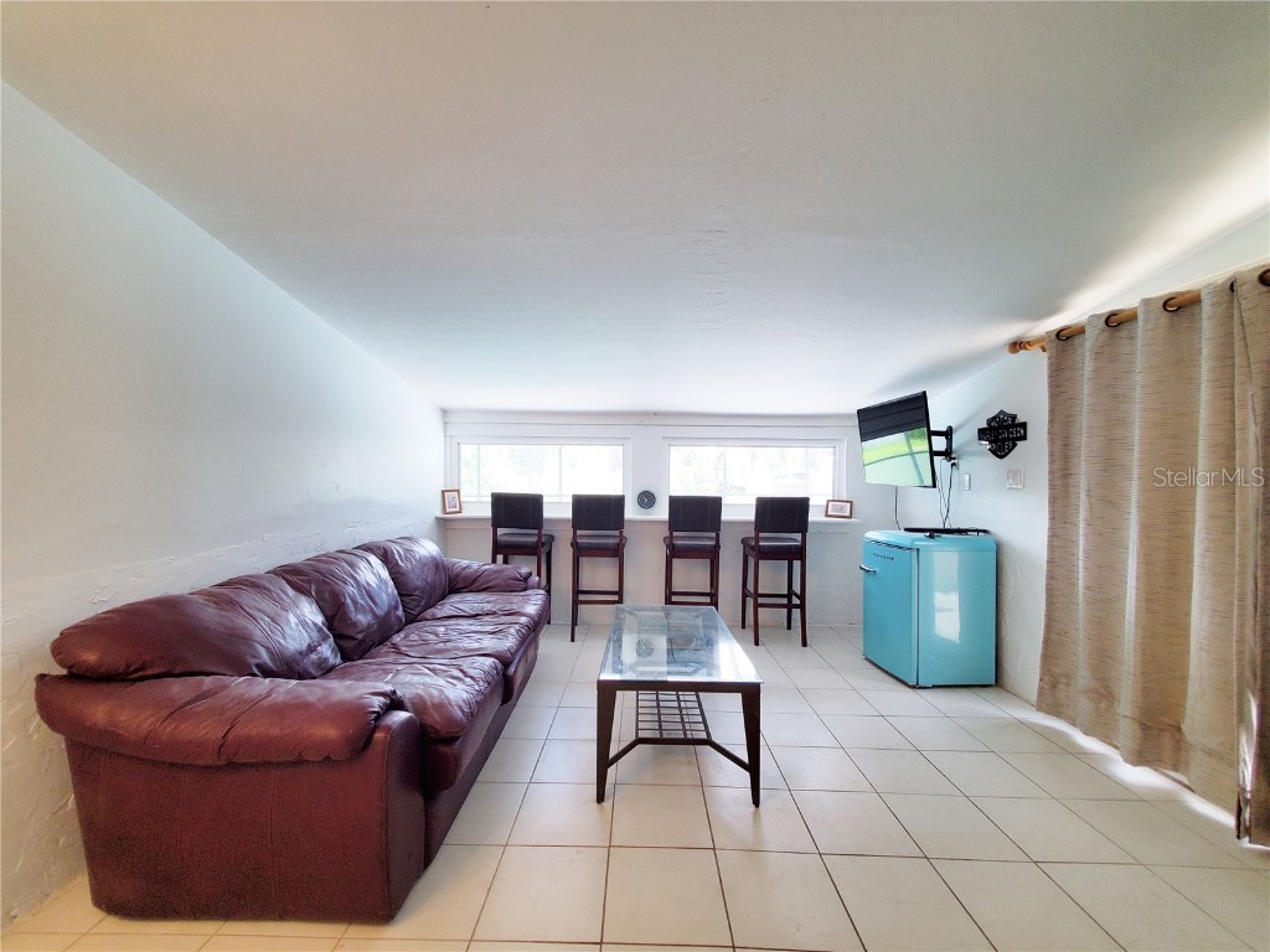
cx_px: 635
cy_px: 476
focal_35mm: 13
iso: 100
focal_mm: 1.8
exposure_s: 1/60
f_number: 2.2
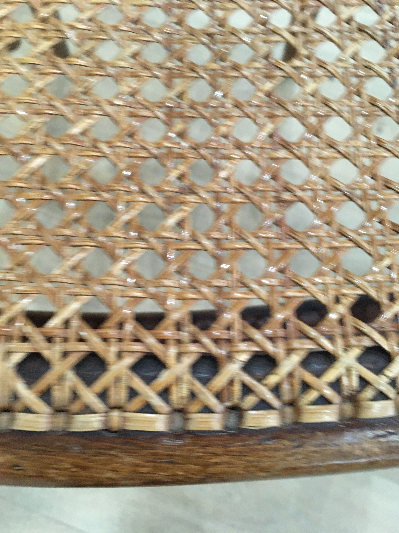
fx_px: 446
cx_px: 200
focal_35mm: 29
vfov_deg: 61.7
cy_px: 266
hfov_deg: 48.2
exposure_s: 1/17
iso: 200
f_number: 2.2
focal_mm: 4.15
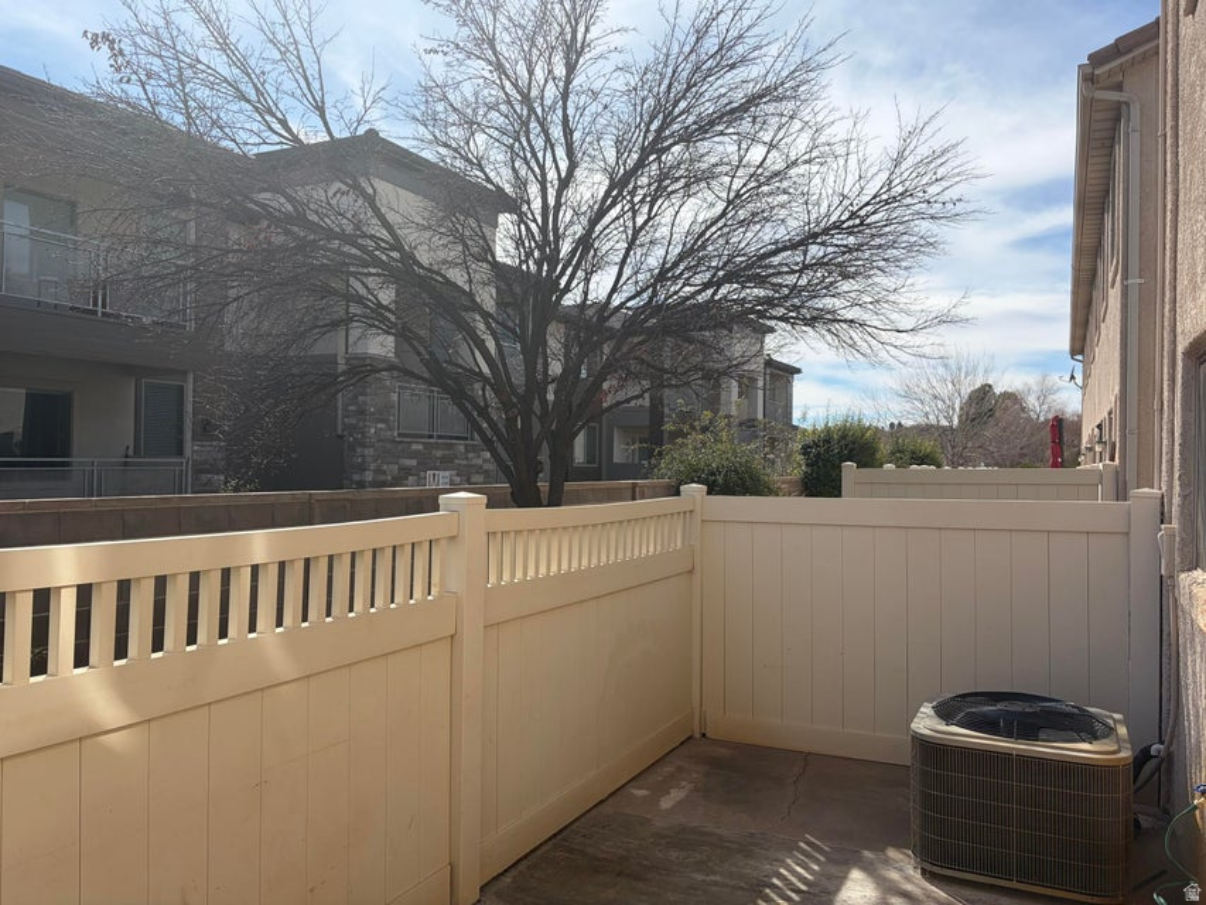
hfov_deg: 67.3
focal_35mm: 26
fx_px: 906
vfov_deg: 53.1
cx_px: 603
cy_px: 452
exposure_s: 1/4065
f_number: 1.6
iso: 50
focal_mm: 5.96
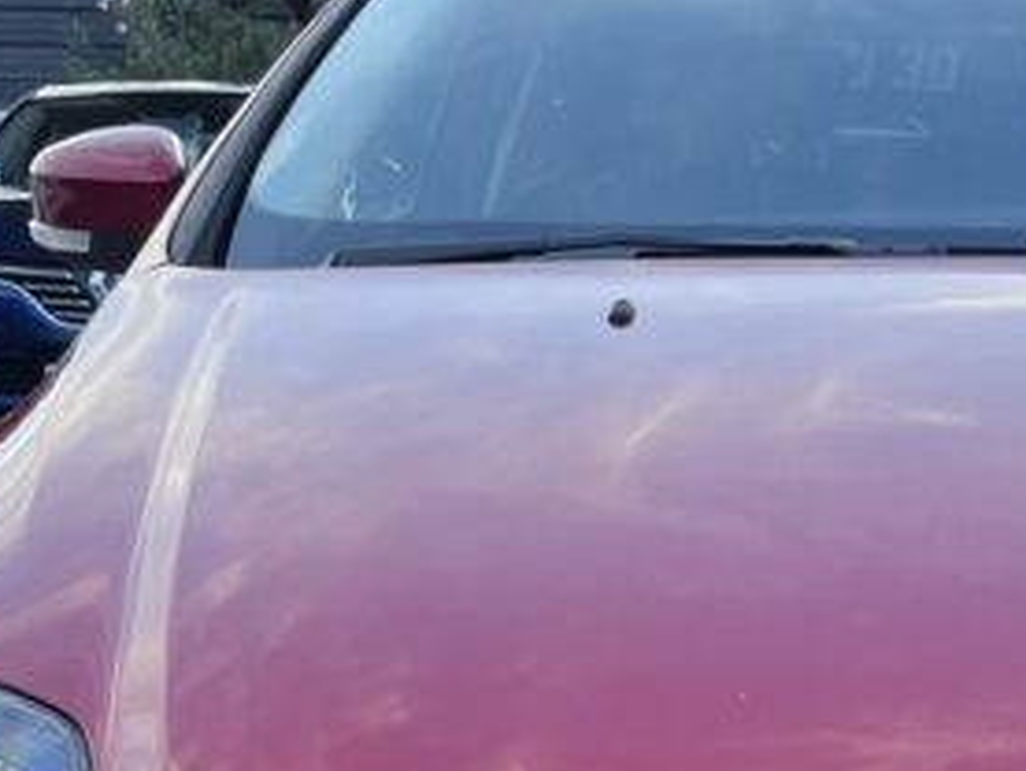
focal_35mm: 75
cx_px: 952
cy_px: 916
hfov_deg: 25.1
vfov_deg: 18.6
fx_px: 2224
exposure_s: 1/121
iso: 125
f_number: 1.6
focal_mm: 5.1
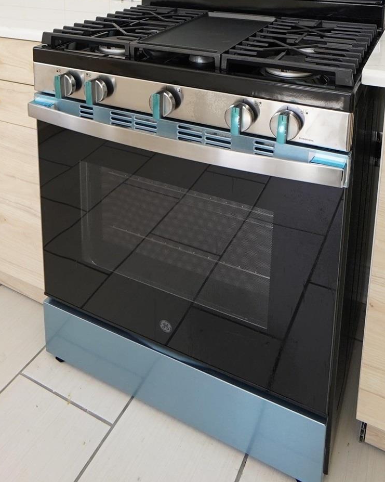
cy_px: -15
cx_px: 128
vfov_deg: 43.2
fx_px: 499
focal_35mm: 35
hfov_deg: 41.7
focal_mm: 10
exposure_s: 1/160
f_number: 4.5
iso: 400
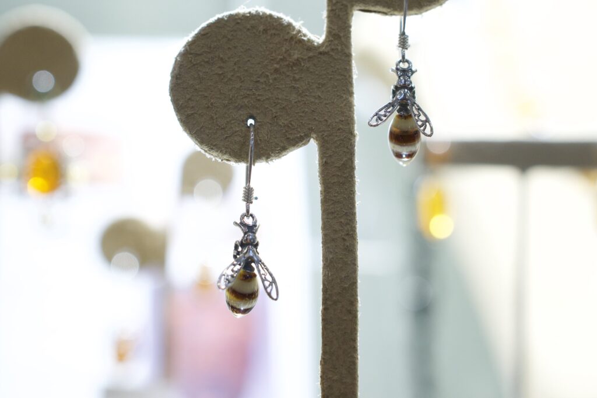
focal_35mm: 35
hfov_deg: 54.4
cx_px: 298
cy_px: 199
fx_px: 580
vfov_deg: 37.8
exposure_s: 1/125
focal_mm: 35
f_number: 4
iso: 1000
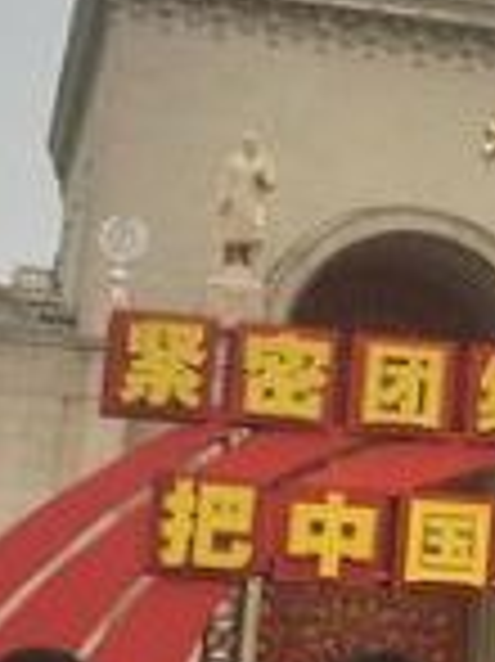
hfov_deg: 8.3
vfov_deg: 11.8
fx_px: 3208
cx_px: 1071
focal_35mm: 168
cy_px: 336
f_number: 2.2
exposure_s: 1/630
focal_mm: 4.15
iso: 25
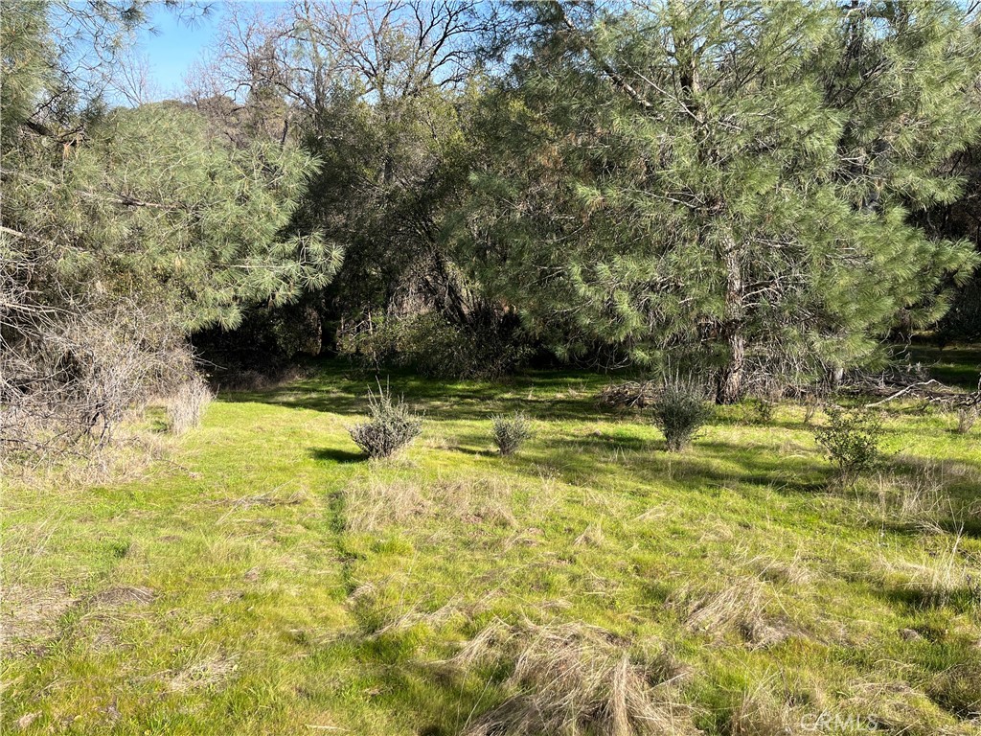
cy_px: 368
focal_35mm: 26
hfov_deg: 67.3
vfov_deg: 53.1
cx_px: 490
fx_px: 737
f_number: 1.6
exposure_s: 1/1279
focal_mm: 5.1
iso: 50
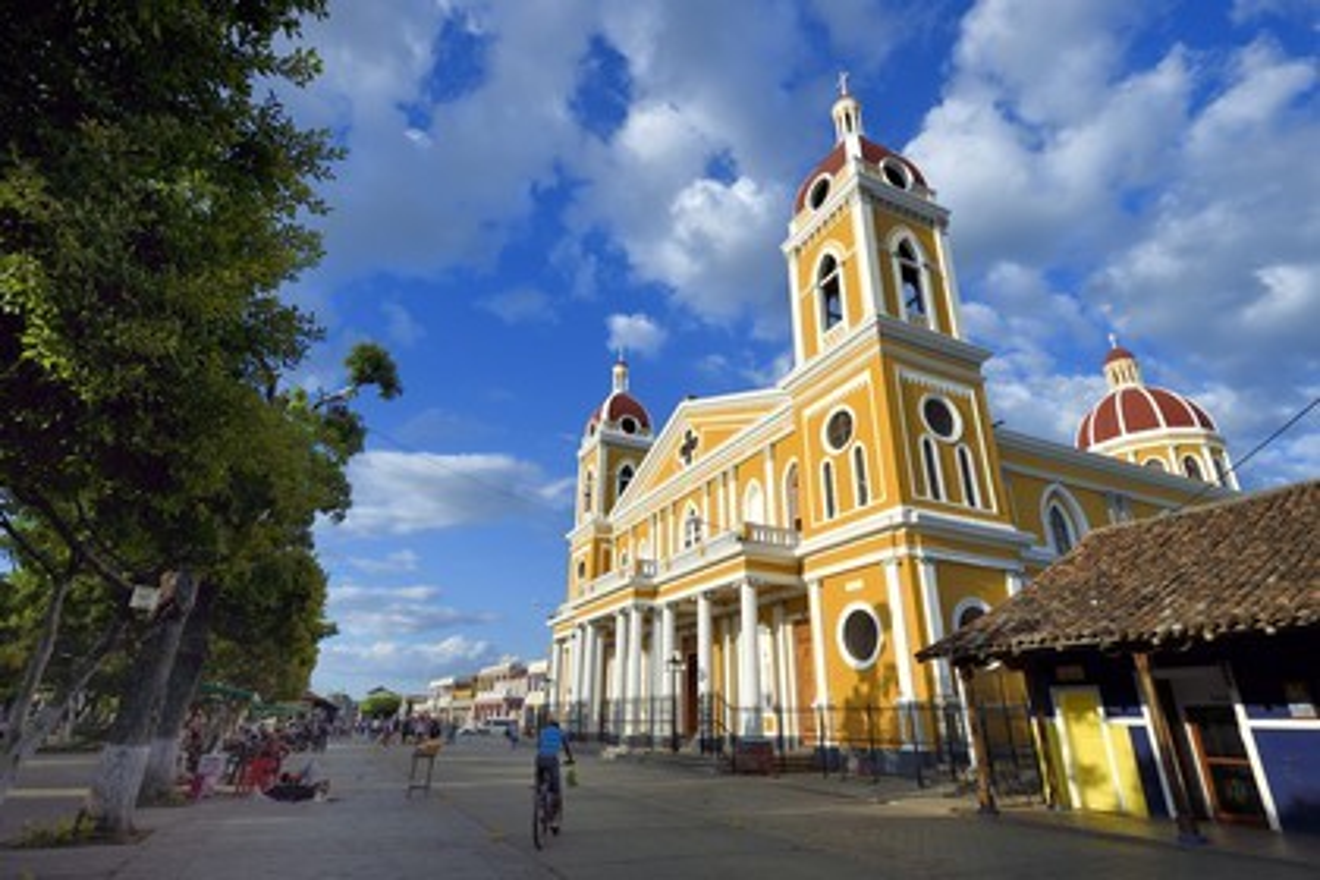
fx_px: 660
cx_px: 660
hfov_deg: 90.0
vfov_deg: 67.4
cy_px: 440
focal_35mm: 18
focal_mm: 18
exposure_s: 1/320
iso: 200
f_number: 14
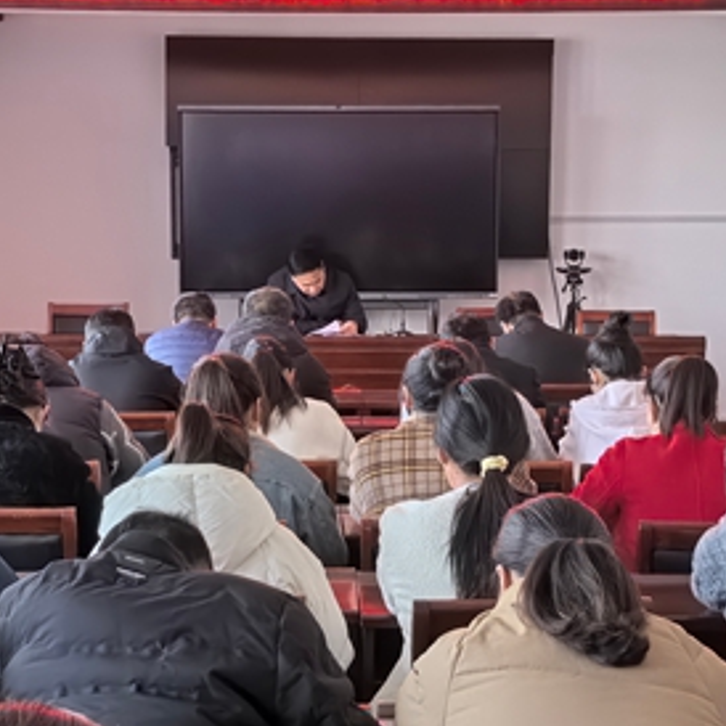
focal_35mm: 80
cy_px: 404
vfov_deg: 21.6
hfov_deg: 21.6
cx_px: 342
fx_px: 1898
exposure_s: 1/333
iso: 640
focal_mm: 5.75
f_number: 2
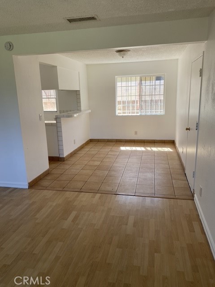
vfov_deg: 67.3
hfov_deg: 53.1
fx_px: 215
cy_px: 144
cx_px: 108
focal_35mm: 26
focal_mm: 4.25
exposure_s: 1/122
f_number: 1.8
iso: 40
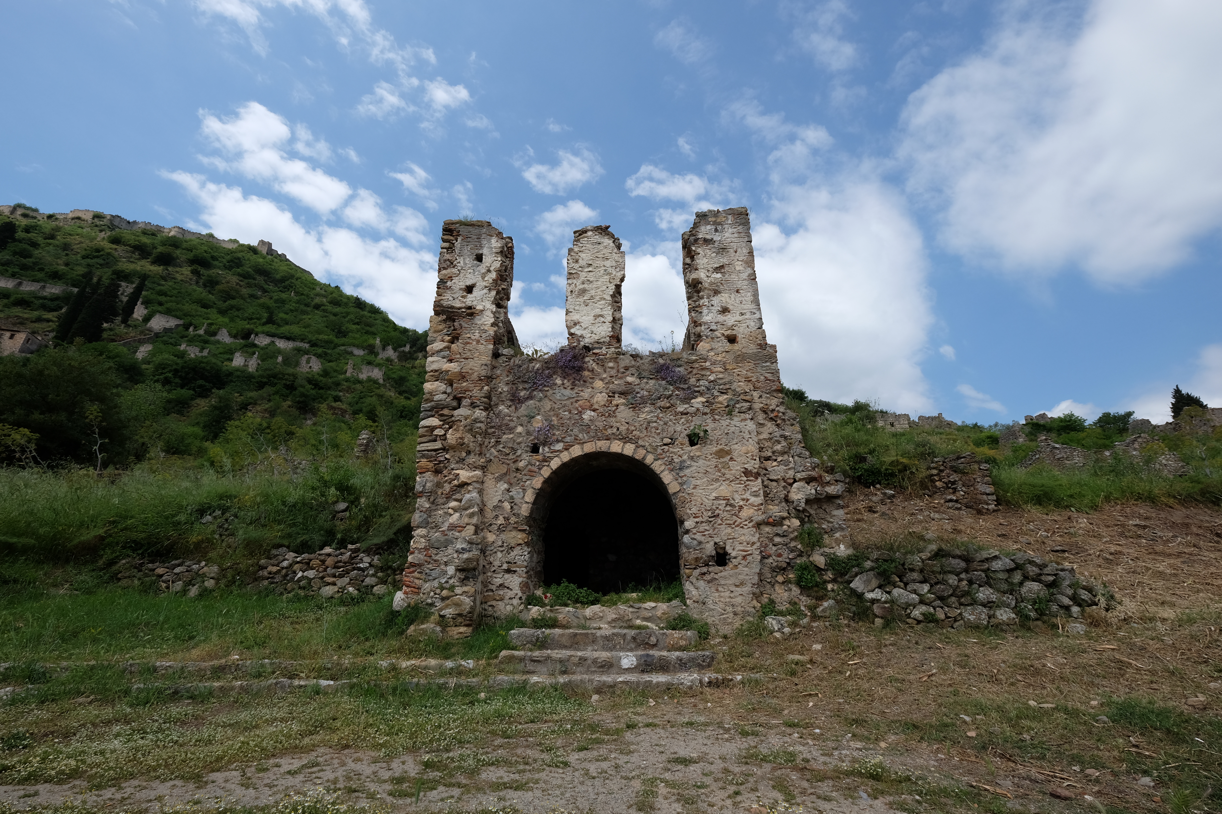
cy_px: 407
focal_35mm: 15
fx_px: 509
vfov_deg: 77.3
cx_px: 611
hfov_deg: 100.4
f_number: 9
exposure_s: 1/350
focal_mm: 10
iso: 200
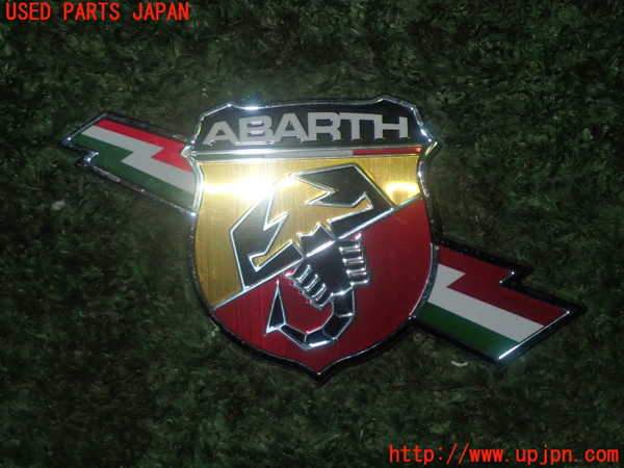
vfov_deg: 15.7
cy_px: 234
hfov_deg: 20.9
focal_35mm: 94
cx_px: 312
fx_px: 1694
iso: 250
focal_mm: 16.79
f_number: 14
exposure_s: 1/100
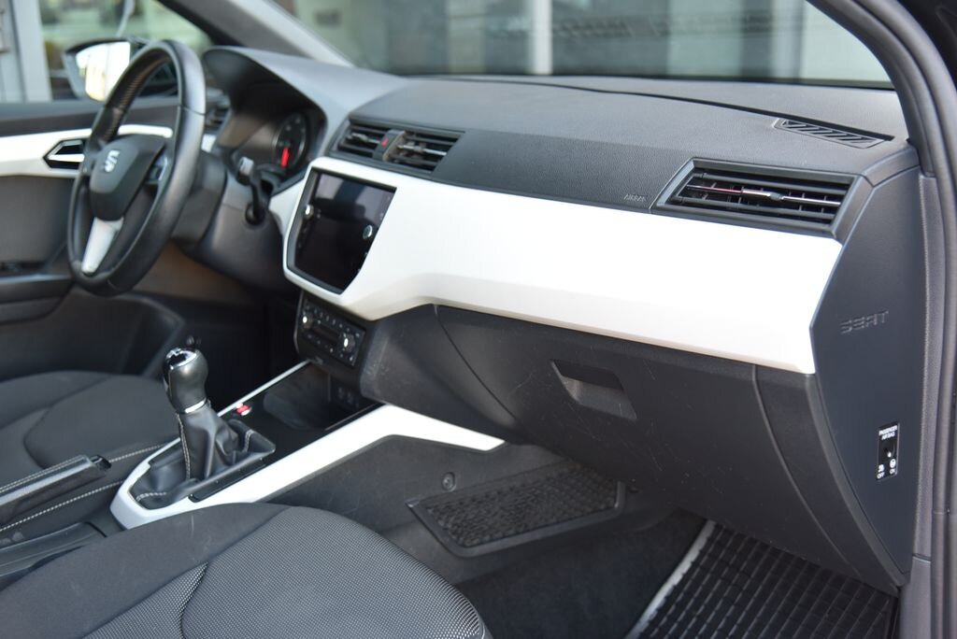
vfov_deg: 29.3
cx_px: 478
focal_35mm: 46
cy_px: 320
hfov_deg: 42.7
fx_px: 1223
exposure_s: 1/50
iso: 500
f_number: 4
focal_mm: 46
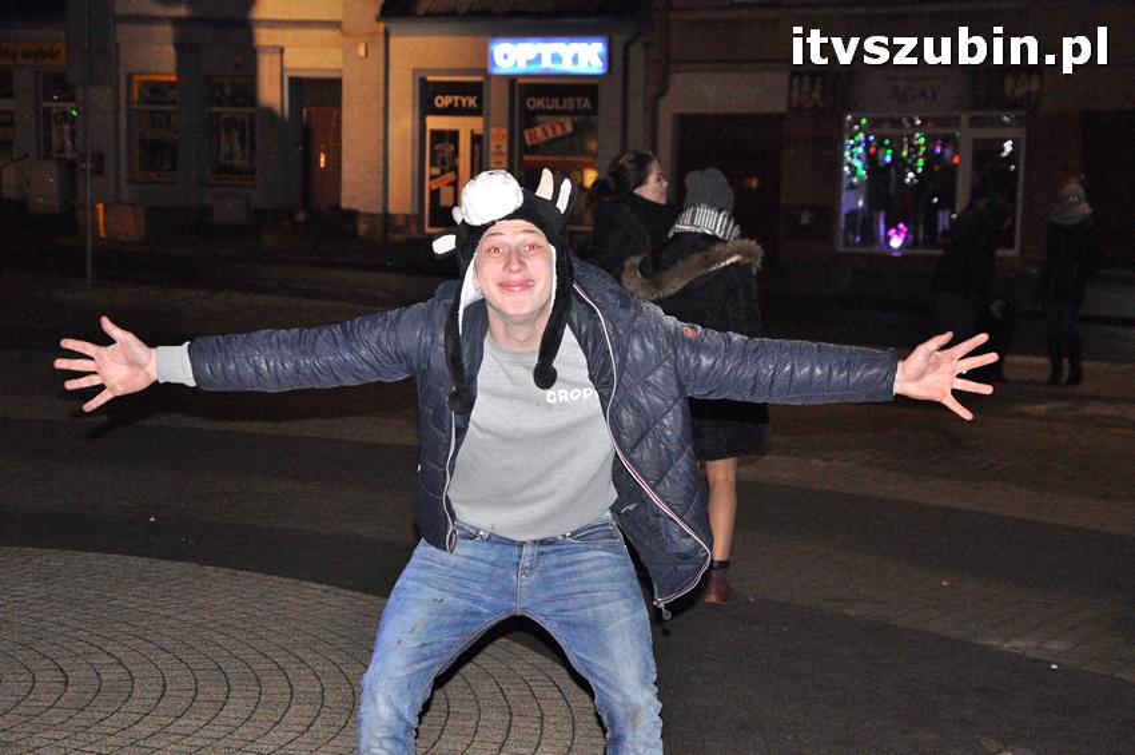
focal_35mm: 72
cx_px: 568
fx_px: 2268
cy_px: 378
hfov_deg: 28.1
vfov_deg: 18.9
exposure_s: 1/60
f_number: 5.6
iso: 3200
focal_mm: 48
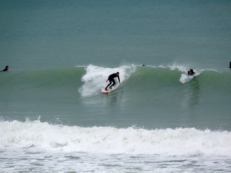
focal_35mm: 387
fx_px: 2583
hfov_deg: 5.1
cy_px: 86
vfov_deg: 3.8
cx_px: 116
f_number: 4
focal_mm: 68.7
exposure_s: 1/160
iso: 100
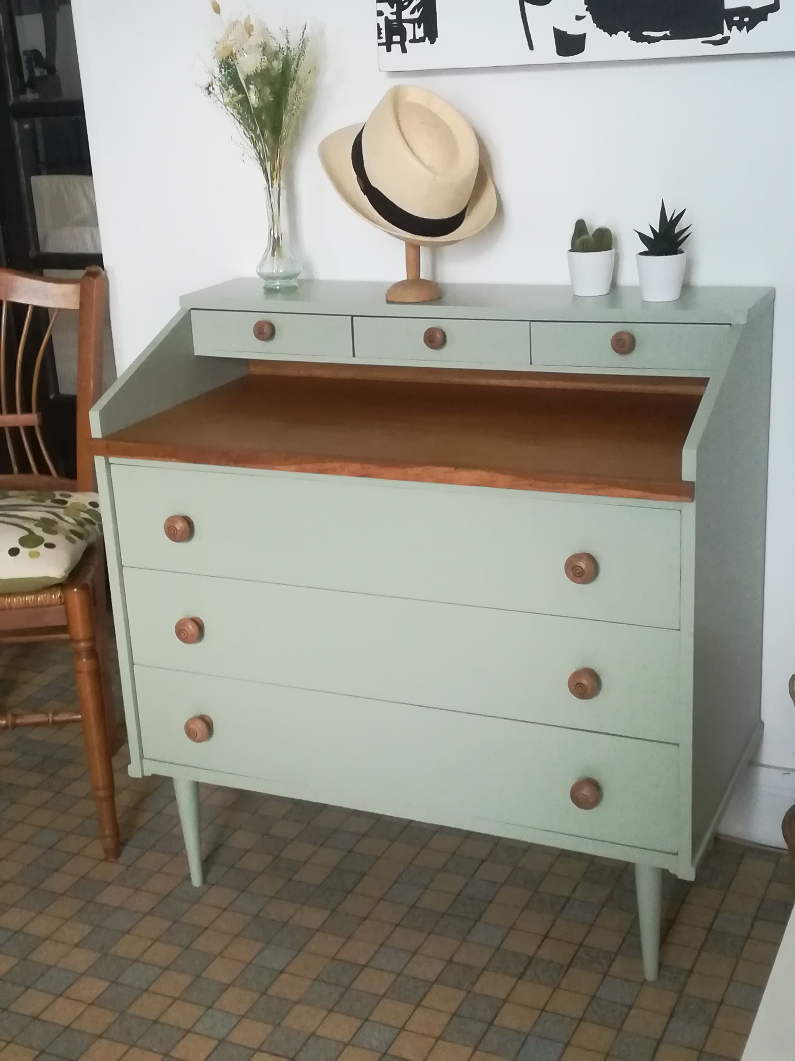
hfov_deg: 31.5
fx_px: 1409
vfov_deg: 41.2
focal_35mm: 46
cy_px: 530
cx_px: 398
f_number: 2.2
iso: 500
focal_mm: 3.83
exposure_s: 1/25
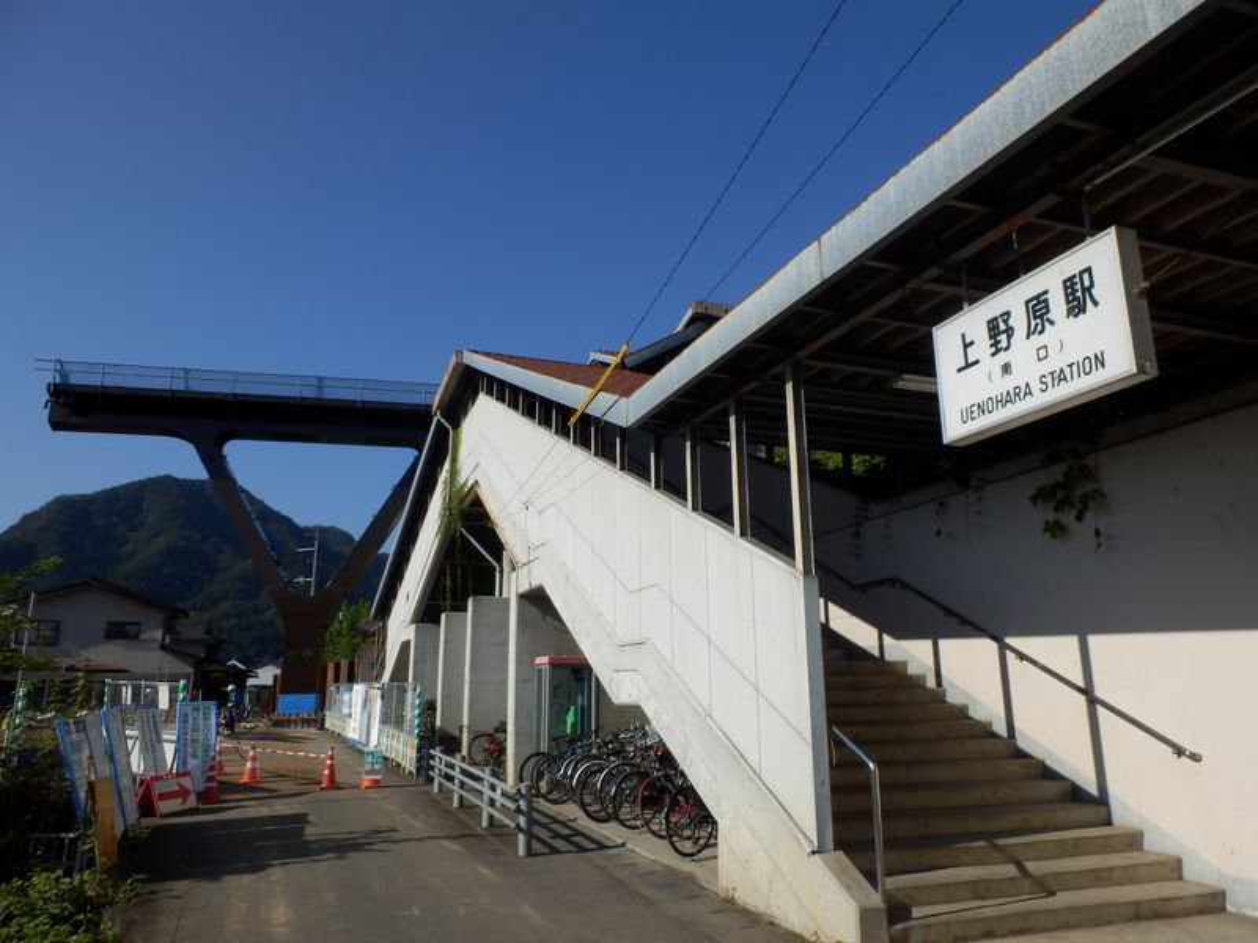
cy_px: 472
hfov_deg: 71.6
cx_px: 629
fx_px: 872
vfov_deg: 56.8
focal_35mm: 24
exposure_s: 1/250
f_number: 7.9
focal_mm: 4.2
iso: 80
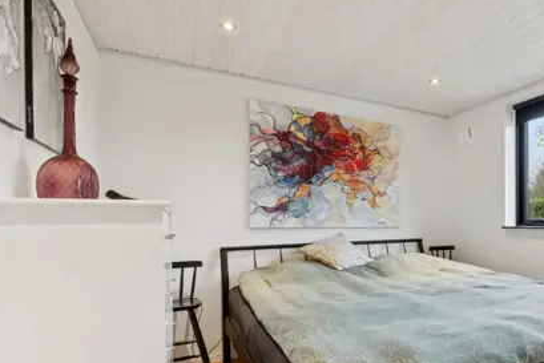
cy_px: 229
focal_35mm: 22
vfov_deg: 56.5
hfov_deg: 74.1
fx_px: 333
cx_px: 394
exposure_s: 1/2.5
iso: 200
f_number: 8
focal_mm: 10
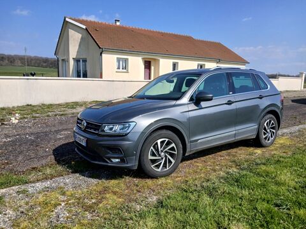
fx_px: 230
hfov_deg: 67.3
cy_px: 114
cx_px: 153
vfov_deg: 53.1
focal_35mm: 26
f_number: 1.8
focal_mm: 3.98
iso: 20
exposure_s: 1/597
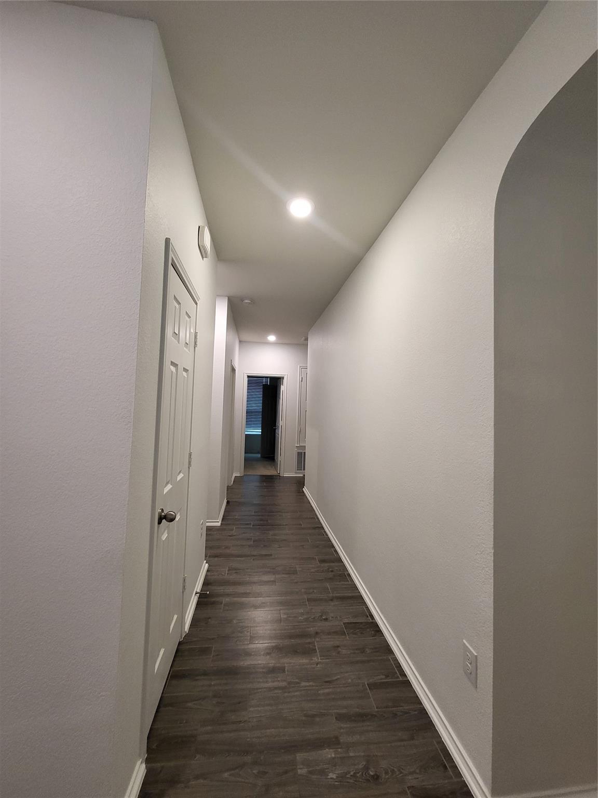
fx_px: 299
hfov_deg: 89.9
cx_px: 299
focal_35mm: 13
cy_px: 399
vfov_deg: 106.2
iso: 250
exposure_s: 1/60
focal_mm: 1.74
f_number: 2.2
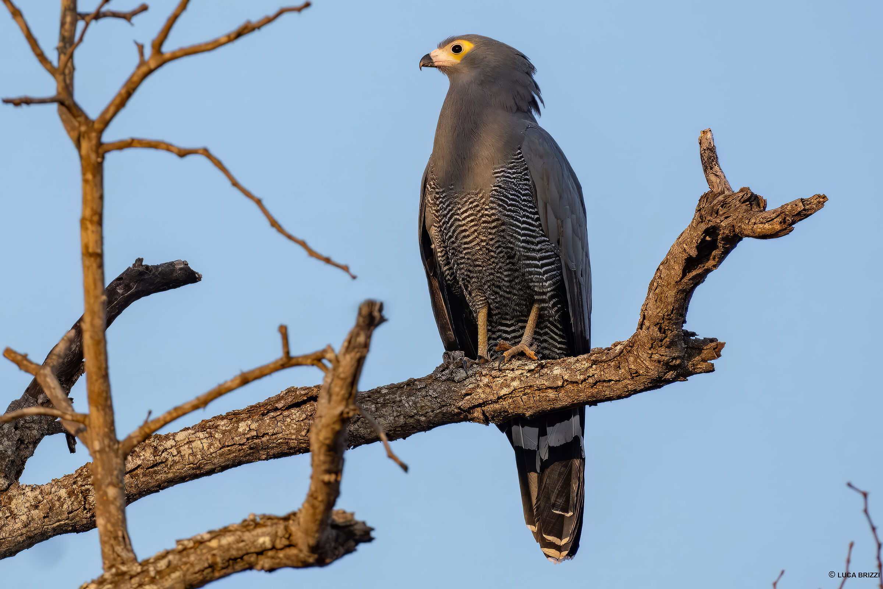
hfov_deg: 3.9
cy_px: 294
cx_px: 442
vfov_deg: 2.6
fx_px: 12876
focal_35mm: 525
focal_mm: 350
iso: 100
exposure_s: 1/100
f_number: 8
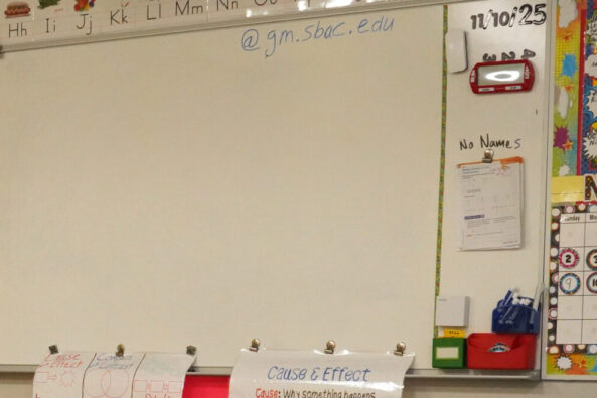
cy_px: 490
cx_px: -137
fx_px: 1890
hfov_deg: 17.1
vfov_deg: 11.7
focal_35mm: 114
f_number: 9
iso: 12800
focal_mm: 44
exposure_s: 1/200
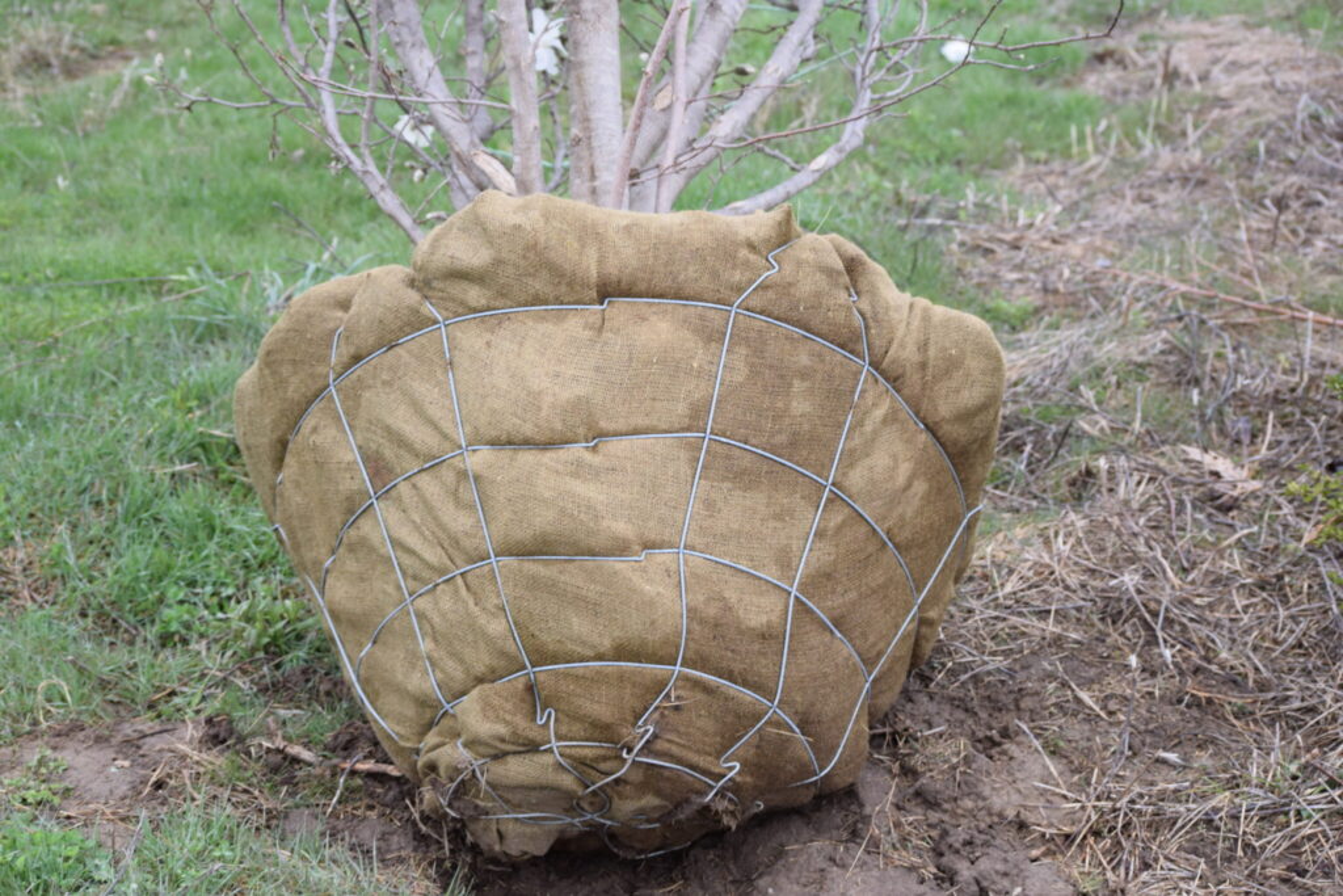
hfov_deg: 24.6
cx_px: 672
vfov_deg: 16.6
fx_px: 3078
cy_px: 448
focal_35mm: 82
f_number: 5
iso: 400
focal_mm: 55
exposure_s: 1/100
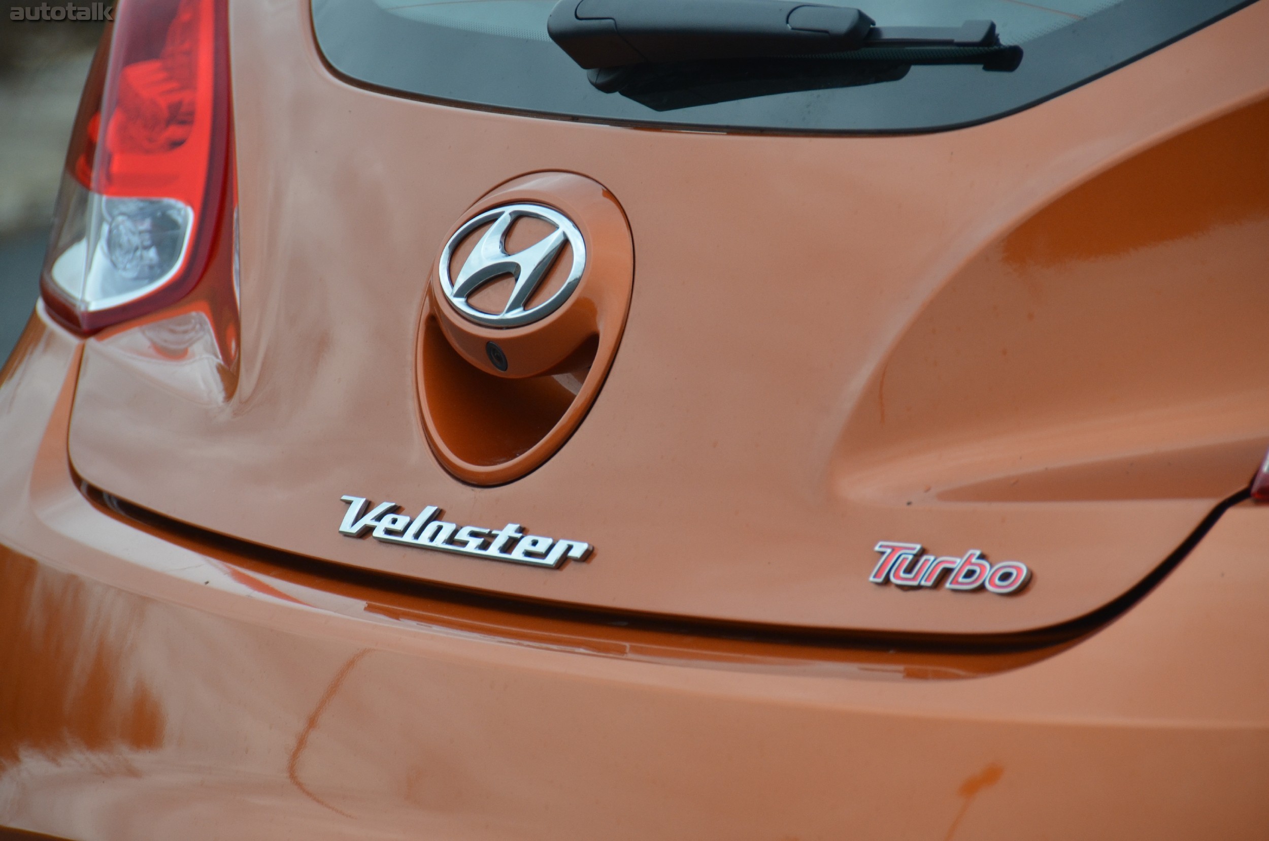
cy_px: 420
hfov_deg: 6.9
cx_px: 634
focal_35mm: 300
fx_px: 10553
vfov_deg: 4.6
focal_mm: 200
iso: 800
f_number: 5.6
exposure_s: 1/640
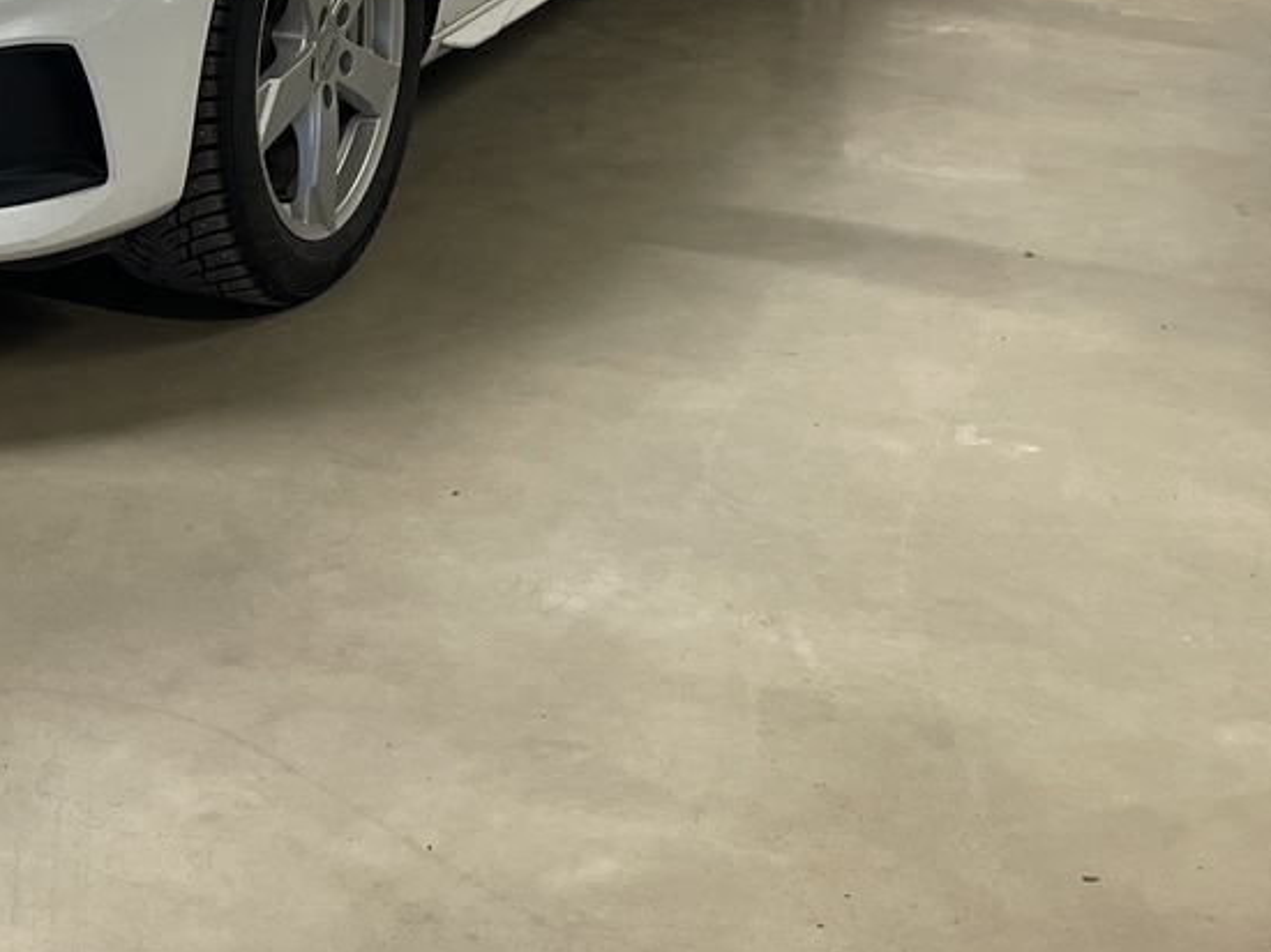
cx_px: -5
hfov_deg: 27.0
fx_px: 2496
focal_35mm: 68
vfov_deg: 20.4
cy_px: -136
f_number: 1.6
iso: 125
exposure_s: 1/112
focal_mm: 4.2
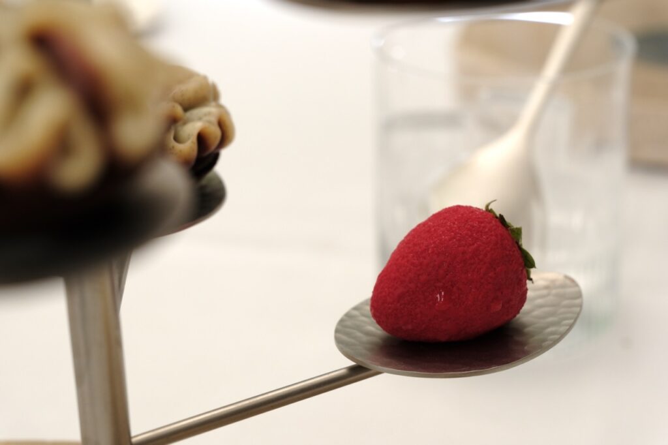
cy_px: 222
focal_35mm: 75
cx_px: 334
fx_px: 1391
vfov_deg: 18.2
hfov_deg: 27.0
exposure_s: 1/400
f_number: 5.6
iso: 640
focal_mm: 50
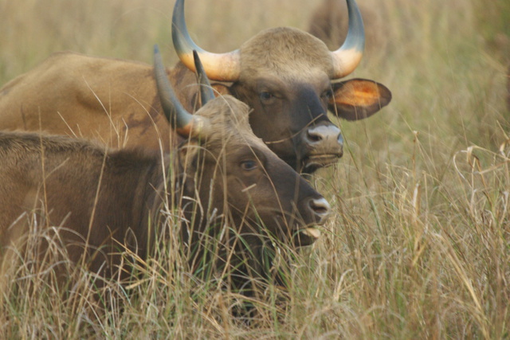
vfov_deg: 3.0
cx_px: 255
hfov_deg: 4.4
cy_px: 170
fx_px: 6589
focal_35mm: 465
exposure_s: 1/60
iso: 800
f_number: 6.7
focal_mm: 310
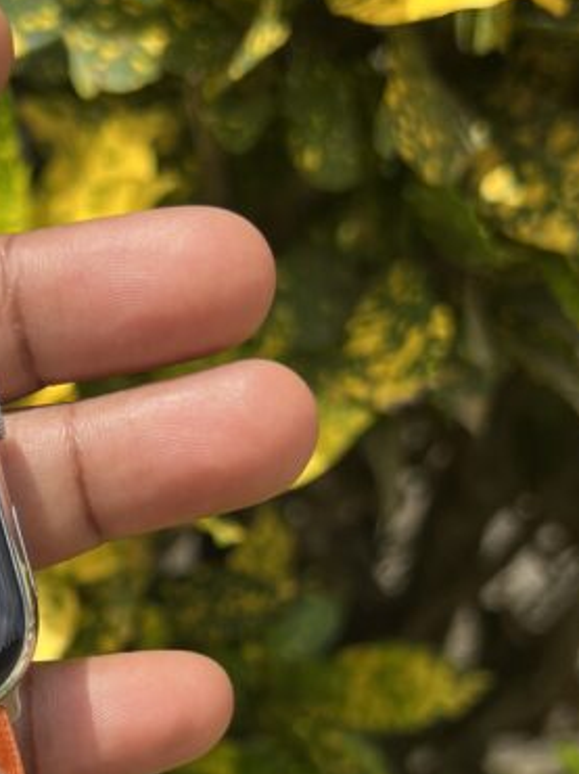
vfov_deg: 26.8
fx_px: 1608
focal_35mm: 72
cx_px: 75
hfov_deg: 20.1
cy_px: 540
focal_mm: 5.7
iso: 50
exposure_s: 1/2123
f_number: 1.5
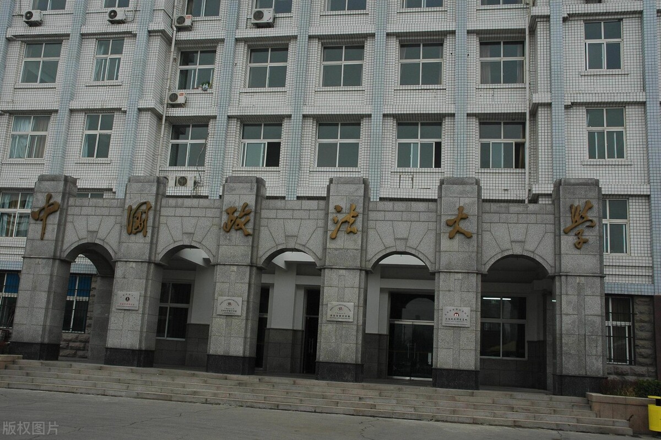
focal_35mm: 36
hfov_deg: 53.2
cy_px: 220
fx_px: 660
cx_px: 330
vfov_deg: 36.8
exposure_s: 1/80
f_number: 8
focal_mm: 24
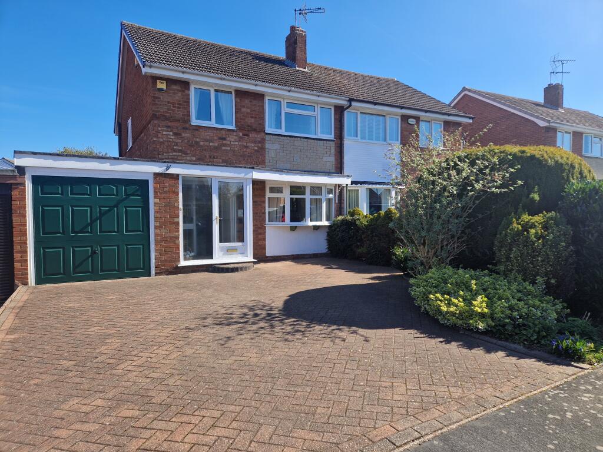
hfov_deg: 73.9
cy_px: 226
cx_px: 302
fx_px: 401
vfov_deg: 58.9
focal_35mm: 23
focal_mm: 5.4
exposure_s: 1/980
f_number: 1.8
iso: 50
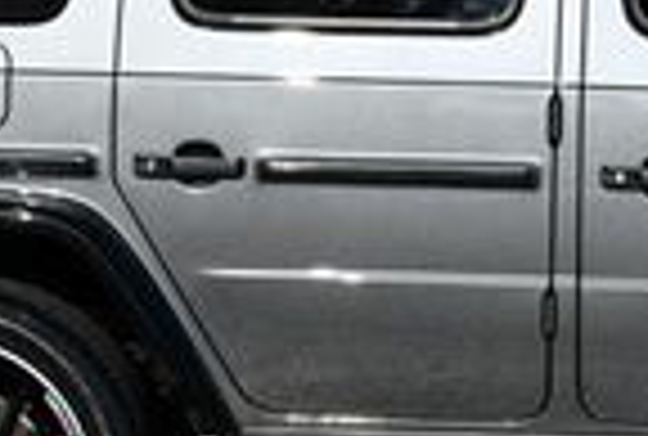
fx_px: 4803
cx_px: 680
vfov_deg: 5.2
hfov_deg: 7.7
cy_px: -22
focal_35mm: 266
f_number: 9
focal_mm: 30
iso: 100
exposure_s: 1/320
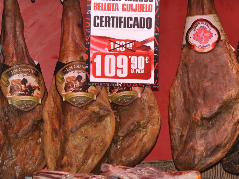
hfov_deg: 7.8
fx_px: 1761
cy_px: 82
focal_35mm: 255
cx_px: 92
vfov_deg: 5.8
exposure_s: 1/60
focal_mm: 130
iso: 400
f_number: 6
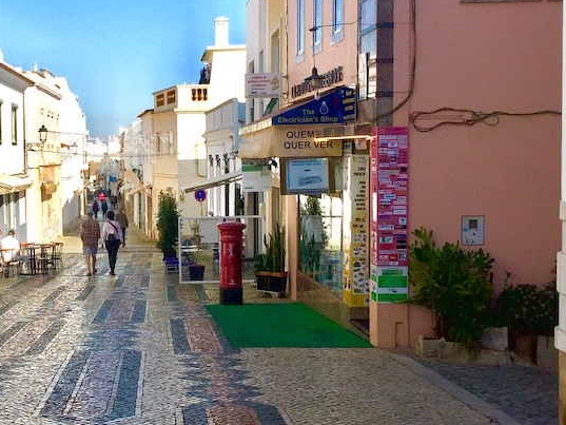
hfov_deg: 34.7
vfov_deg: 27.0
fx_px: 883
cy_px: 206
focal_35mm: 54
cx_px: 132
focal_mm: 4.15
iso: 32
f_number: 2.2
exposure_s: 1/3597
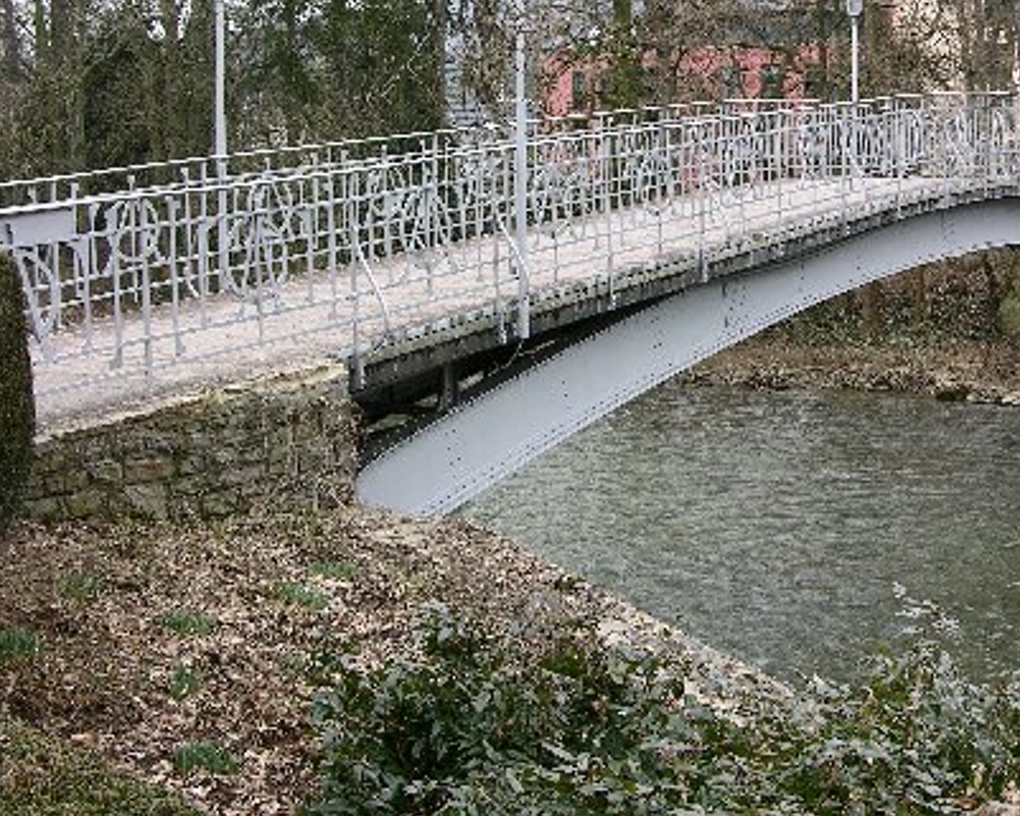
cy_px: 269
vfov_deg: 30.0
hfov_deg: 36.9
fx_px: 1510
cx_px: 683
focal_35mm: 50
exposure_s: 1/41.2
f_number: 4.5
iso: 50
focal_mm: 8.9
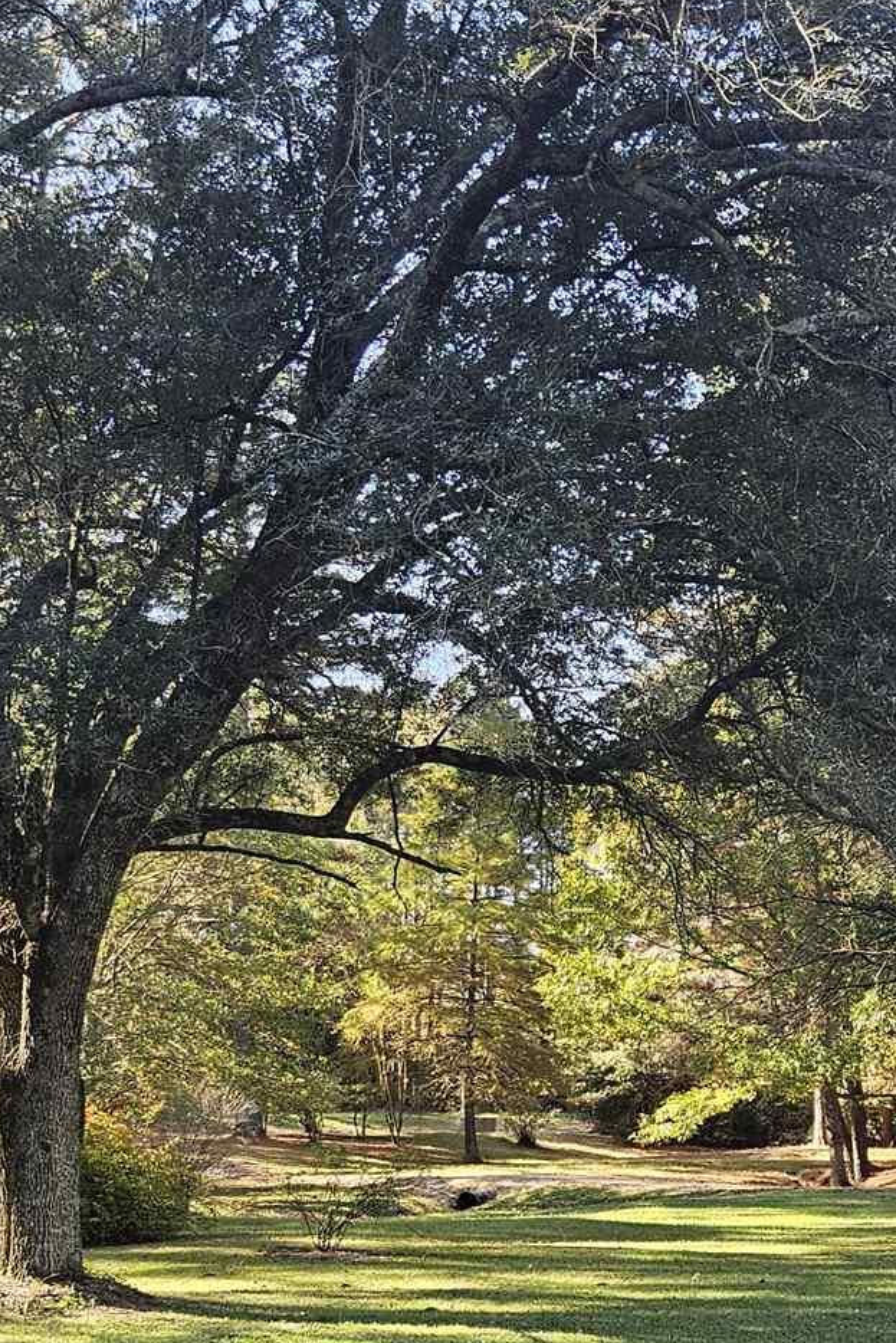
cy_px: 1159
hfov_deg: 23.0
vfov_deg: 32.5
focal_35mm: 59
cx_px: 437
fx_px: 2202
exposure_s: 1/180
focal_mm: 5.4
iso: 40
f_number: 1.8
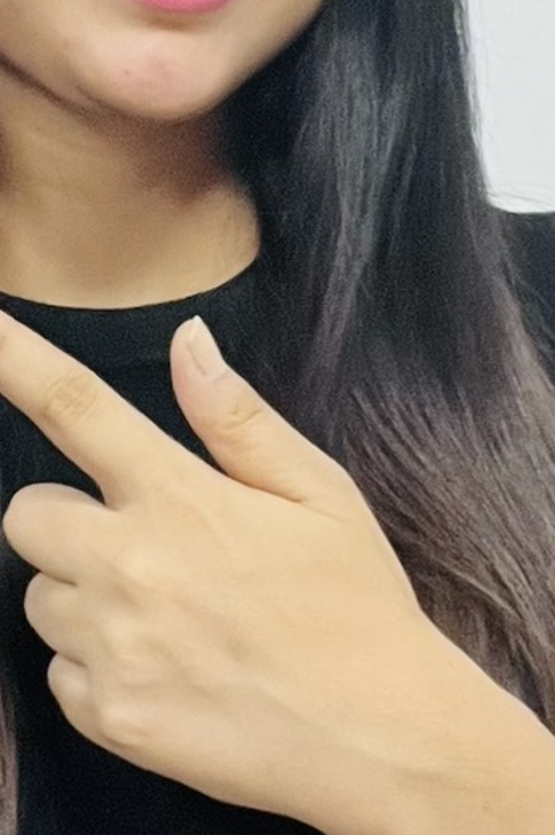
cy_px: 262
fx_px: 2848
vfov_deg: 16.6
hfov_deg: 11.1
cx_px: 199
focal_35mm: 123
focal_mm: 2.71
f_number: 2.2
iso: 400
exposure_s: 1/33
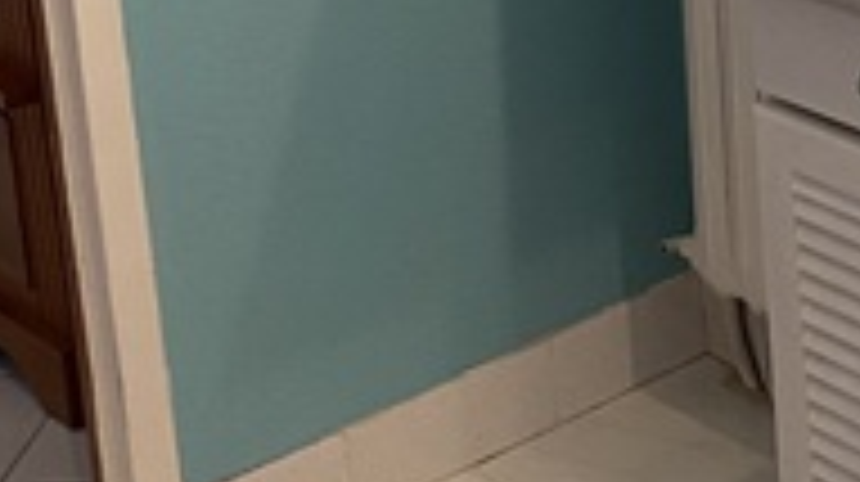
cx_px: 1130
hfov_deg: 17.6
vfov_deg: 10.1
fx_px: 2597
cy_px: -365
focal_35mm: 114
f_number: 1.8
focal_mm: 4.25
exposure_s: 1/50
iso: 125
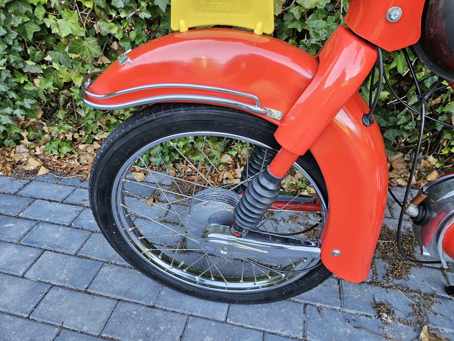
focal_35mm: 23
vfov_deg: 58.9
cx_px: 227
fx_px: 302
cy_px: 170
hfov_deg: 73.9
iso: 80
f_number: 1.8
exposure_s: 1/100
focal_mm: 5.4
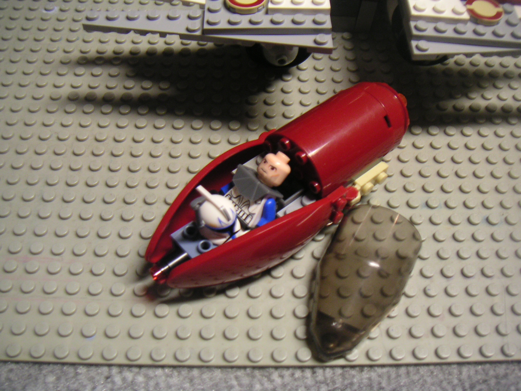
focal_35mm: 38
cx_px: 260
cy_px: 196
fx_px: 572
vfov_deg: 37.7
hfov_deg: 49.0
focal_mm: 6
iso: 100
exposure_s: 1/10
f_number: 2.8
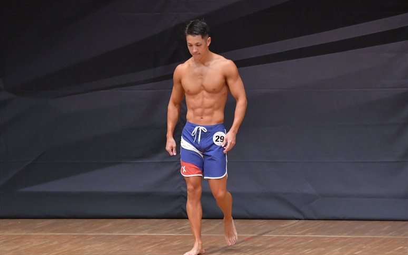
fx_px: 3581
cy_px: 135
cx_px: 204
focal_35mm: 322
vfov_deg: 4.1
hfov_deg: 6.5
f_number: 5.6
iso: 6400
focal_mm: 210
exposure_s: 1/400
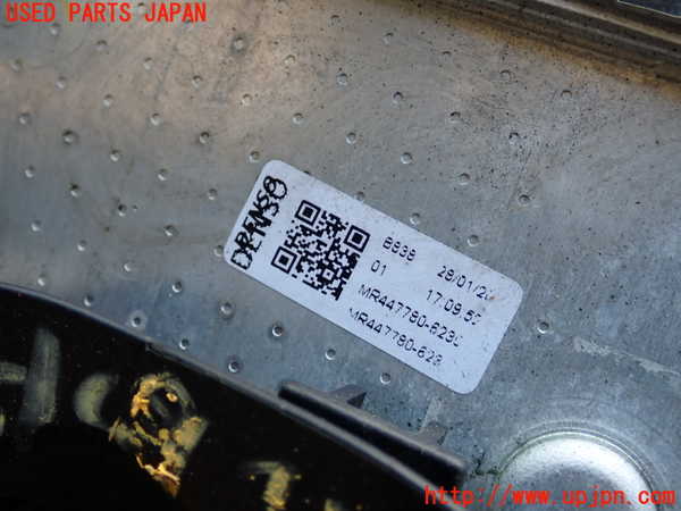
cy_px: 256
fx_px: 866
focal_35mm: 44
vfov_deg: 32.9
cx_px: 340
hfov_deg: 42.9
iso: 200
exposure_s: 1/100
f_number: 2.9
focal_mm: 7.84
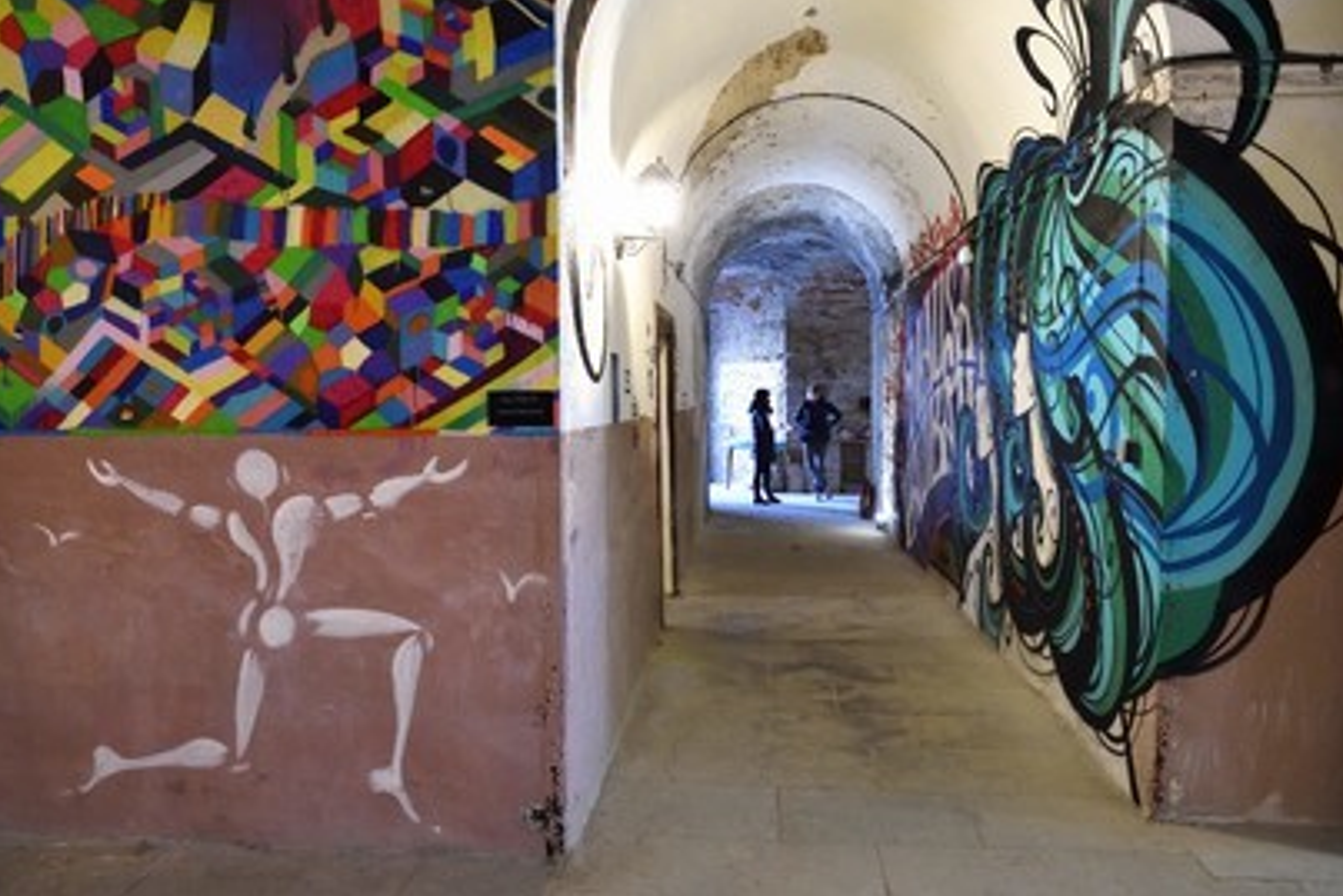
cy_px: 436
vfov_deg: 51.3
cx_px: 660
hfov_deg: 71.5
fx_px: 933
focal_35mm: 25
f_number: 7.1
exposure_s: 1/10
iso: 3200
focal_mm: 24
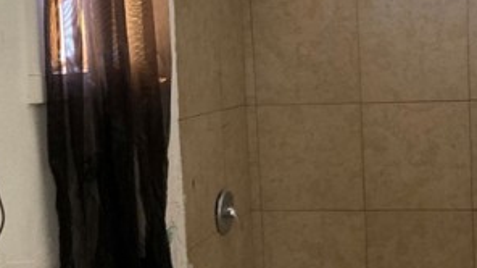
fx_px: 834
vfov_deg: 18.2
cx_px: 367
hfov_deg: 31.3
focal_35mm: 66
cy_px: 124
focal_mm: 3.99
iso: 250
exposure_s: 1/40
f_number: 1.8
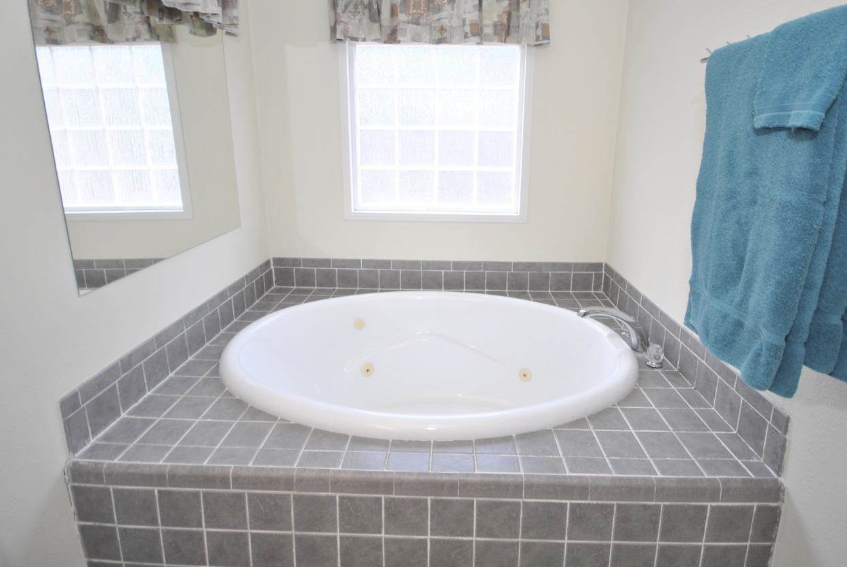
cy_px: 231
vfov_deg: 67.0
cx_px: 434
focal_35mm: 18
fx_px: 424
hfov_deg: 89.9
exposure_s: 1/50
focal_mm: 10
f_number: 4
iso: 200
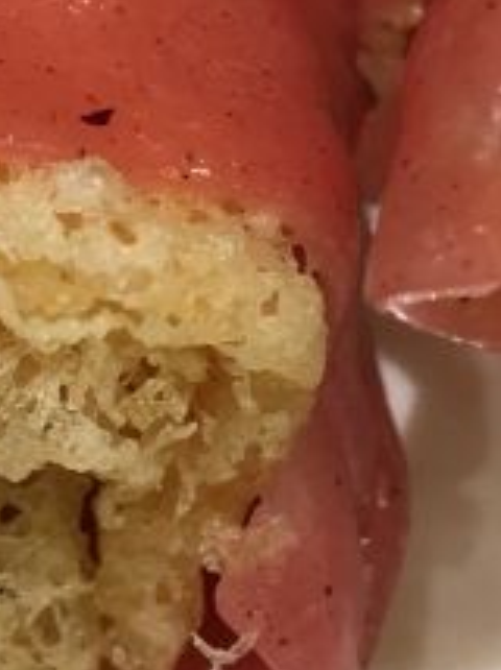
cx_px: 327
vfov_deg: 20.3
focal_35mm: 95
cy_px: 78
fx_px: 1837
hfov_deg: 15.5
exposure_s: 1/33
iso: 80
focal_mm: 4.15
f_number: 2.2
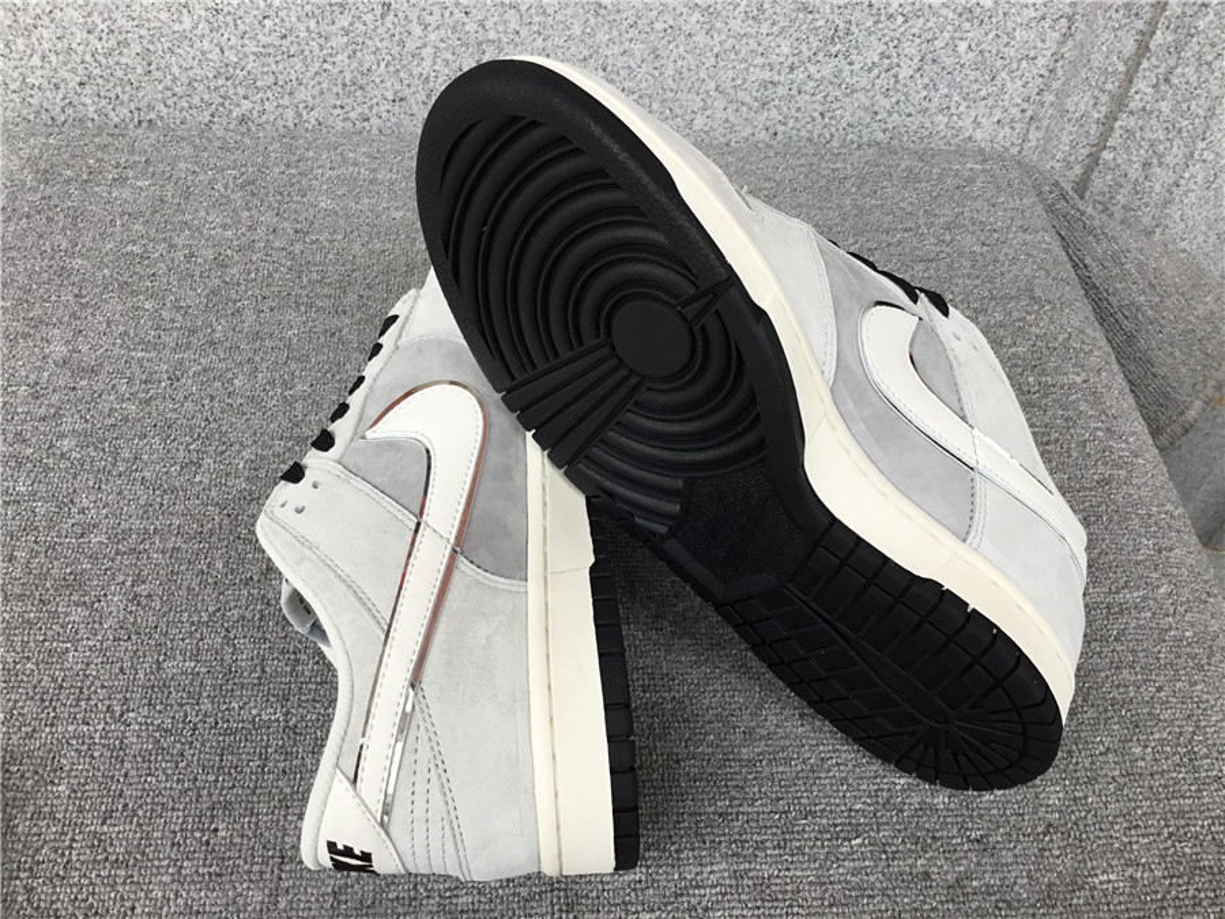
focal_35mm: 31
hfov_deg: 58.4
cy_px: 460
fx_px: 1097
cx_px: 612
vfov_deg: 45.4
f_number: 2.4
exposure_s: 1/100
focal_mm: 3.3
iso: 32
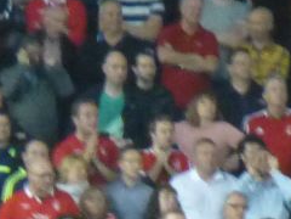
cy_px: 281
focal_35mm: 2402
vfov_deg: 0.6
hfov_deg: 0.8
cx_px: 543
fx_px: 20192
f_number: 6.4
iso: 1600
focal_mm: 86
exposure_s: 1/15
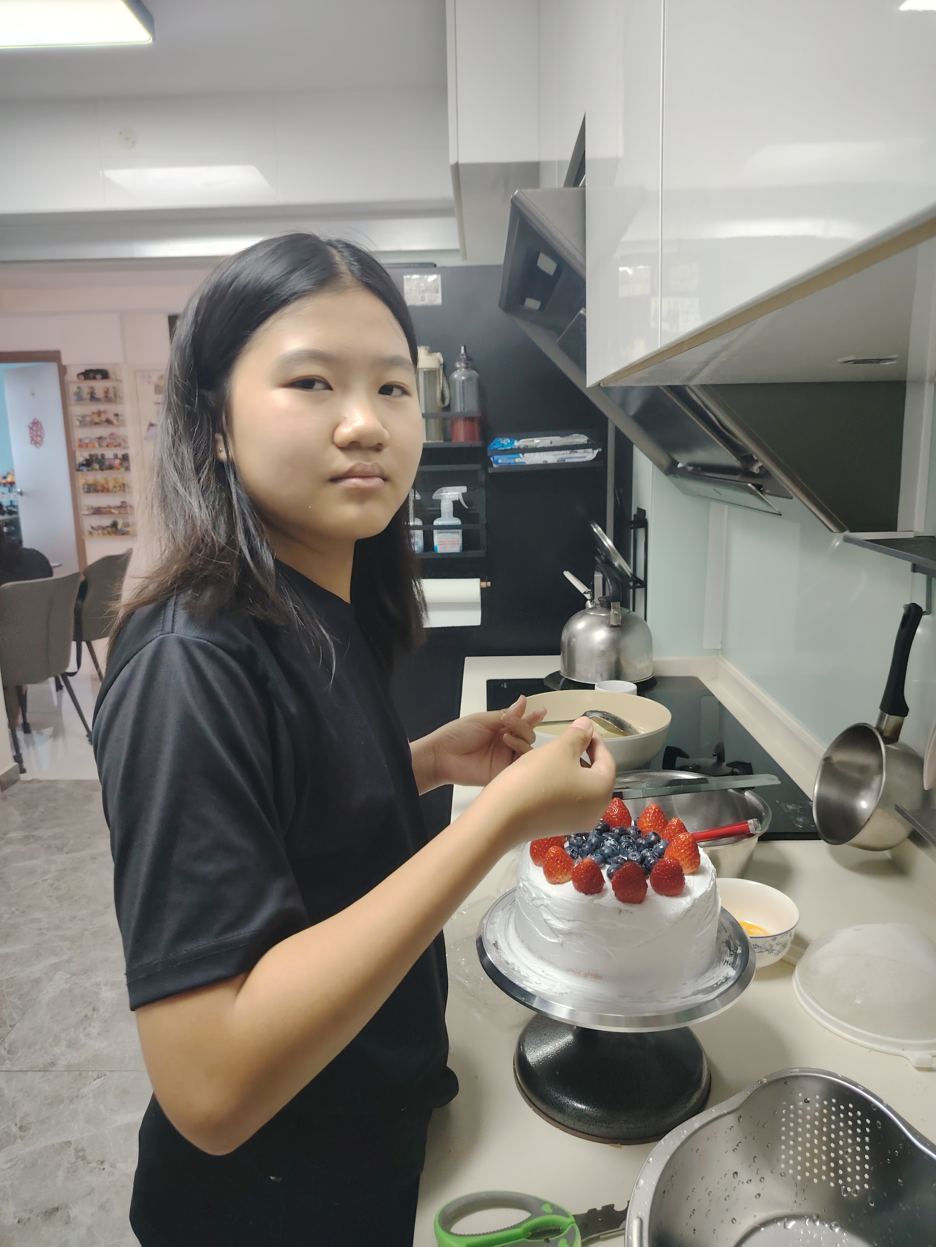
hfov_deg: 56.8
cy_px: 624
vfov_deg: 71.6
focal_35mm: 24
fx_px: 865
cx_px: 468
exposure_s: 1/100
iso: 2306
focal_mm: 5.25
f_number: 1.75
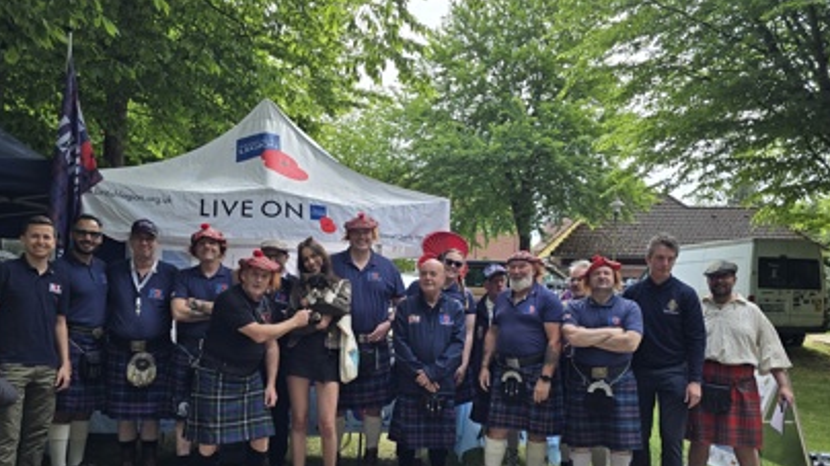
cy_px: 305
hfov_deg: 62.6
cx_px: 394
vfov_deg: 37.4
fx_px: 682
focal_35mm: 31
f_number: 1.7
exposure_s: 1/282
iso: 12
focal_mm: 6.3
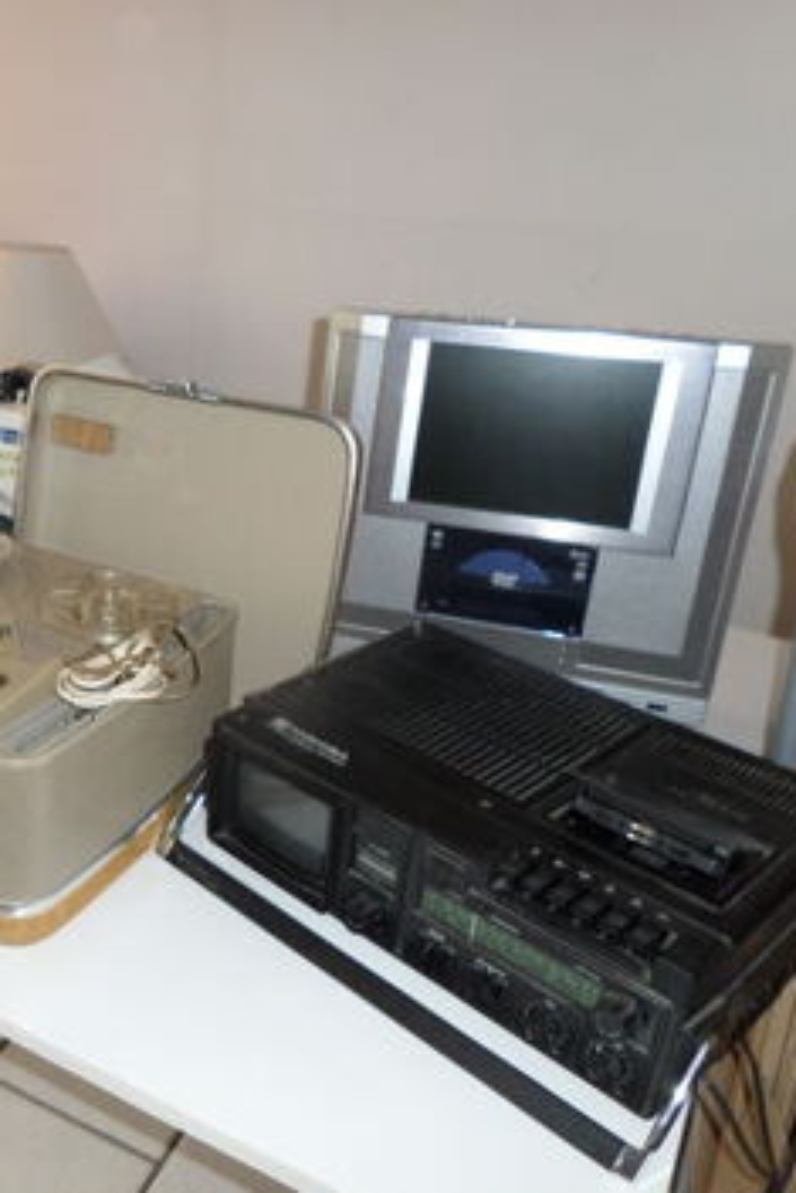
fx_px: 1126
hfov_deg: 36.9
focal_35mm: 34
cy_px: 607
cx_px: 108
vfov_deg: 55.8
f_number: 3.1
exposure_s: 1/20
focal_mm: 4.3
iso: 100
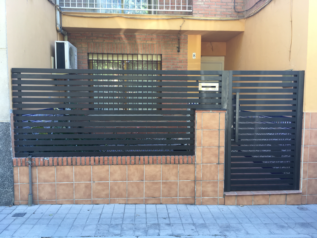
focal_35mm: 29
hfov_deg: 61.7
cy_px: 119
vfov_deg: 48.2
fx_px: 266
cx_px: 158
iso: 25
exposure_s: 1/50
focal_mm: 4.15
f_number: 2.2
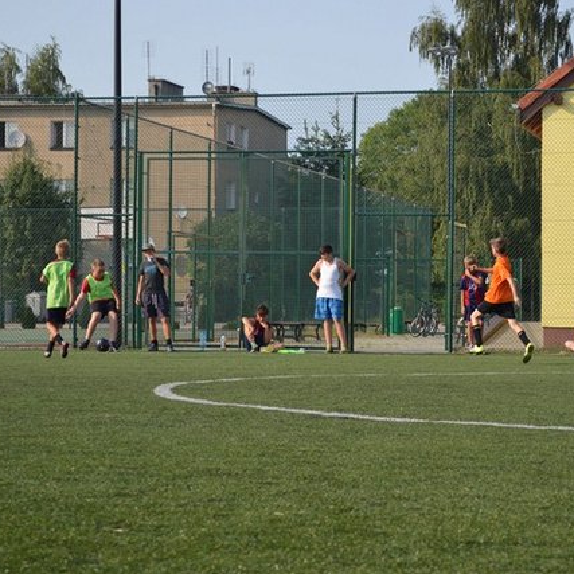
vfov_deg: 16.3
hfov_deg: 16.3
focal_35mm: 107
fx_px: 2001
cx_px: 382
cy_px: 288
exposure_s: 1/1000
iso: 400
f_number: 5.6
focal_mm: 55
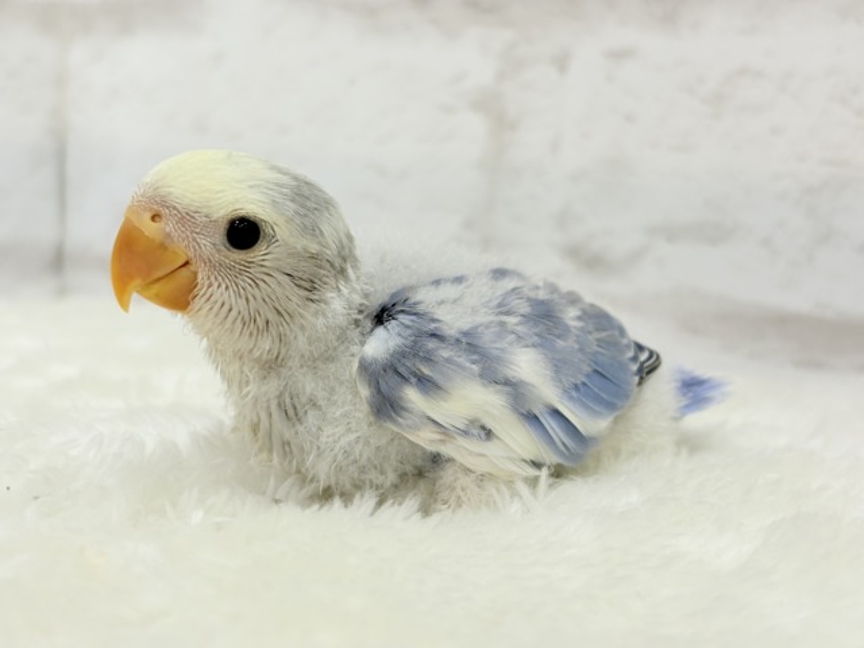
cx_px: 432
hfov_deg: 36.8
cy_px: 324
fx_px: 1298
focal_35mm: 52
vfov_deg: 28.0
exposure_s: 1/100
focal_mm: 5.96
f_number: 1.6
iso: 64
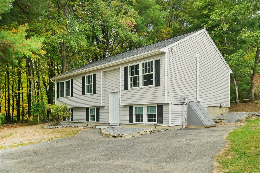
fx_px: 209
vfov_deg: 45.0
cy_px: 86
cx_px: 130
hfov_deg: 63.7
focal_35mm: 29
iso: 320
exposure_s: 1/170
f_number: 5.6
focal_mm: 19.1
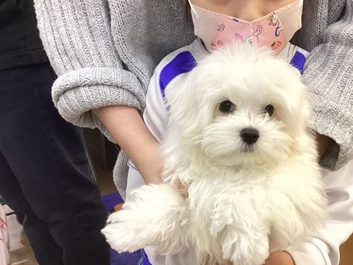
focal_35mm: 41
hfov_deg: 45.2
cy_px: 129
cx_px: 232
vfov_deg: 35.1
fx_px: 418
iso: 125
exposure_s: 1/50
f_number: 2.4
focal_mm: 3.3
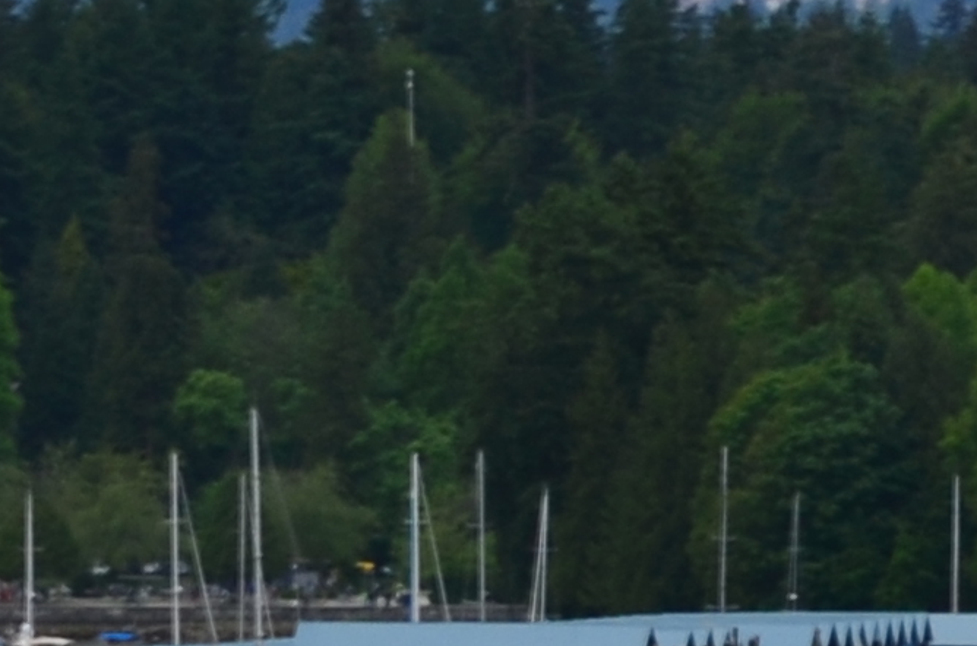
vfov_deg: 2.7
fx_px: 13781
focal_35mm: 509
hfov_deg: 4.1
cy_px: 232
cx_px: -64
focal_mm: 46
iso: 125
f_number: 11
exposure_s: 1/125
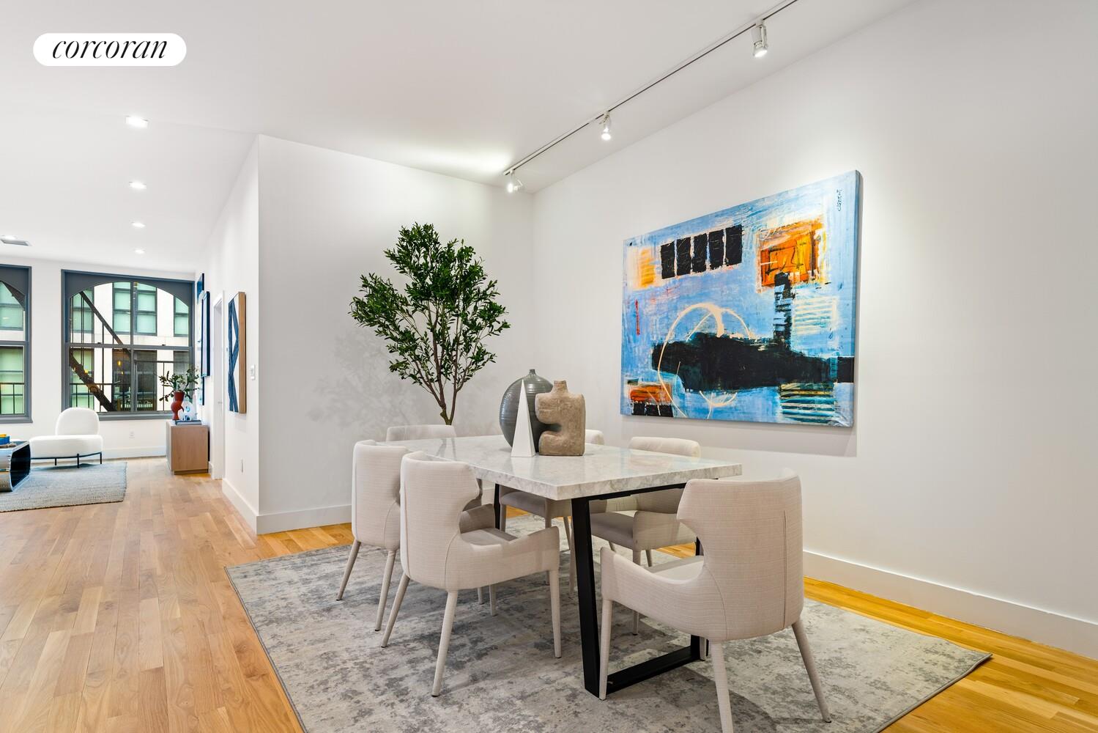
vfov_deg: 65.7
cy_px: 366
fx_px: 567
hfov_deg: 88.1
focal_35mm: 19
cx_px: 549
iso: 200
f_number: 7.1
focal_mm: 18.6
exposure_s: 1/1.67
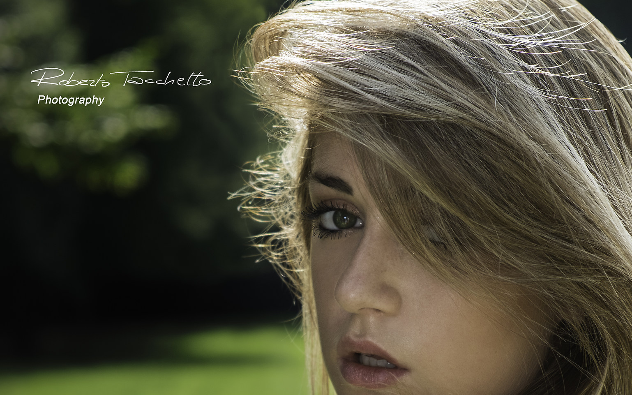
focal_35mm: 132
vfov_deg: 9.9
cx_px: 319
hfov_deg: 15.8
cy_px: 276
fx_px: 2273
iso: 200
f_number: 4
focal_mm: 55
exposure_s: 1/1000
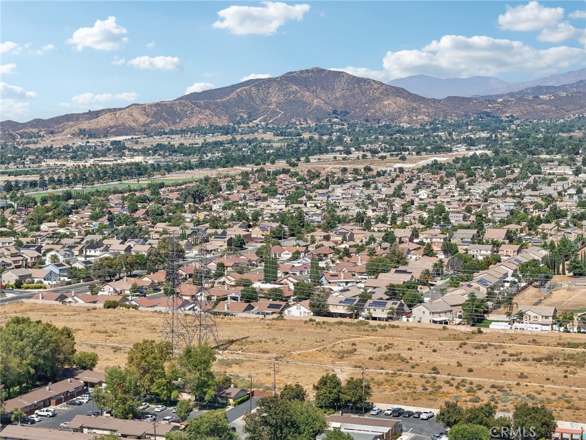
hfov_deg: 27.8
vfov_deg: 21.0
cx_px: 293
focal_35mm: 70
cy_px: 220
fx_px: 1185
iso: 100
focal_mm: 19.4
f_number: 2.8
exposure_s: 1/1250
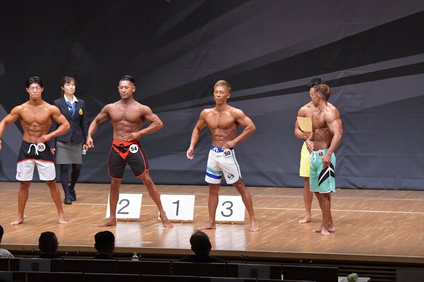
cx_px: 212
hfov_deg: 12.2
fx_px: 1978
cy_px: 141
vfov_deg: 8.2
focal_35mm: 168
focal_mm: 112
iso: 8000
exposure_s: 1/400
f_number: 5.6
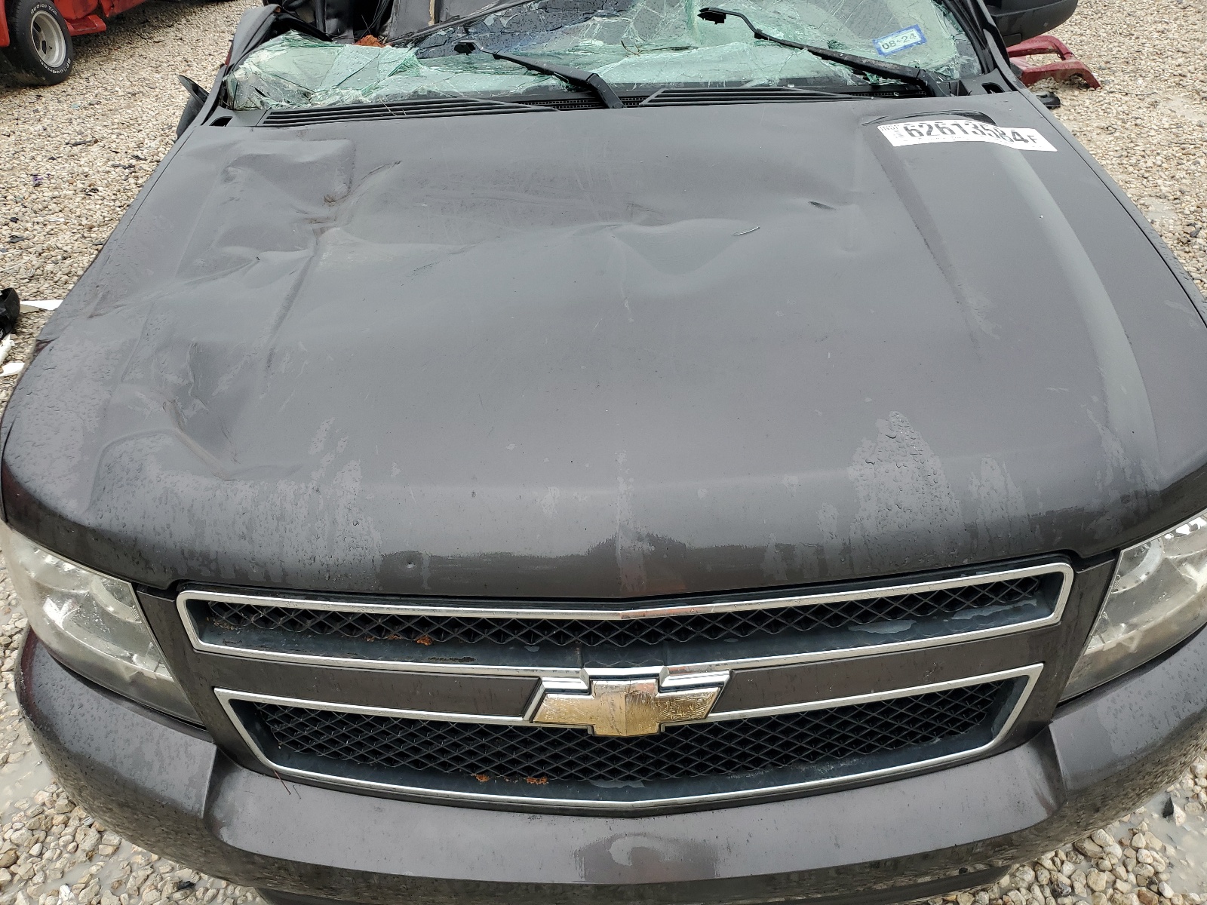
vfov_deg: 53.1
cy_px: 452
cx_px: 604
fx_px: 907
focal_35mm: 26
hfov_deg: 67.3
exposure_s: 1/1111
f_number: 1.5
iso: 50
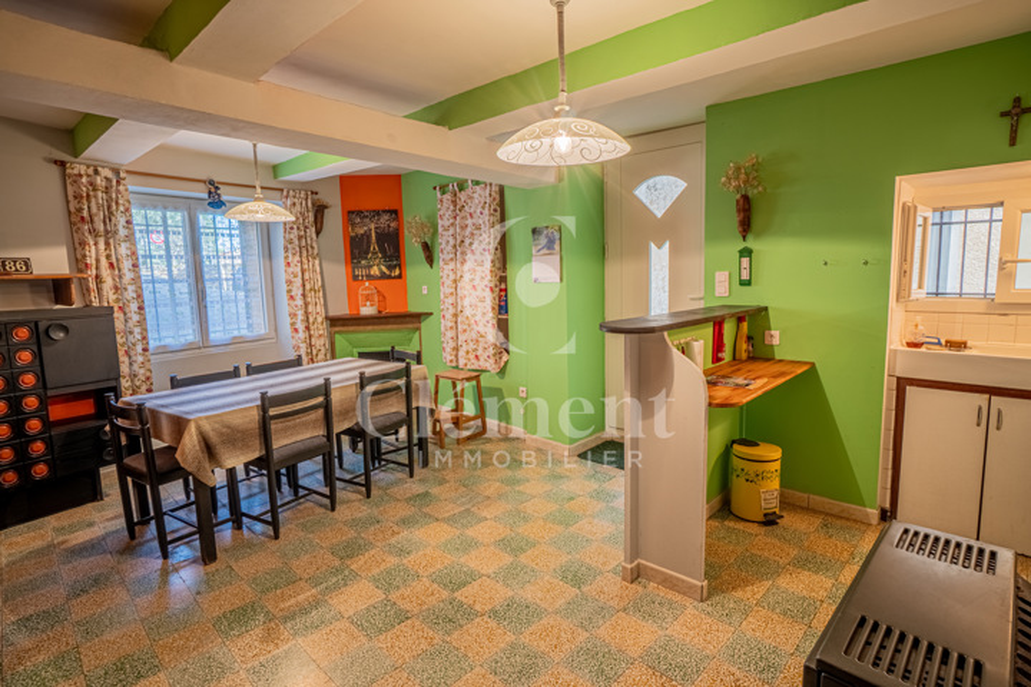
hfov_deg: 90.0
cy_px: 344
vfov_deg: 67.4
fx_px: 515
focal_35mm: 18
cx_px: 516
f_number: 11
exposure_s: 1/60
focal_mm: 12
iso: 500
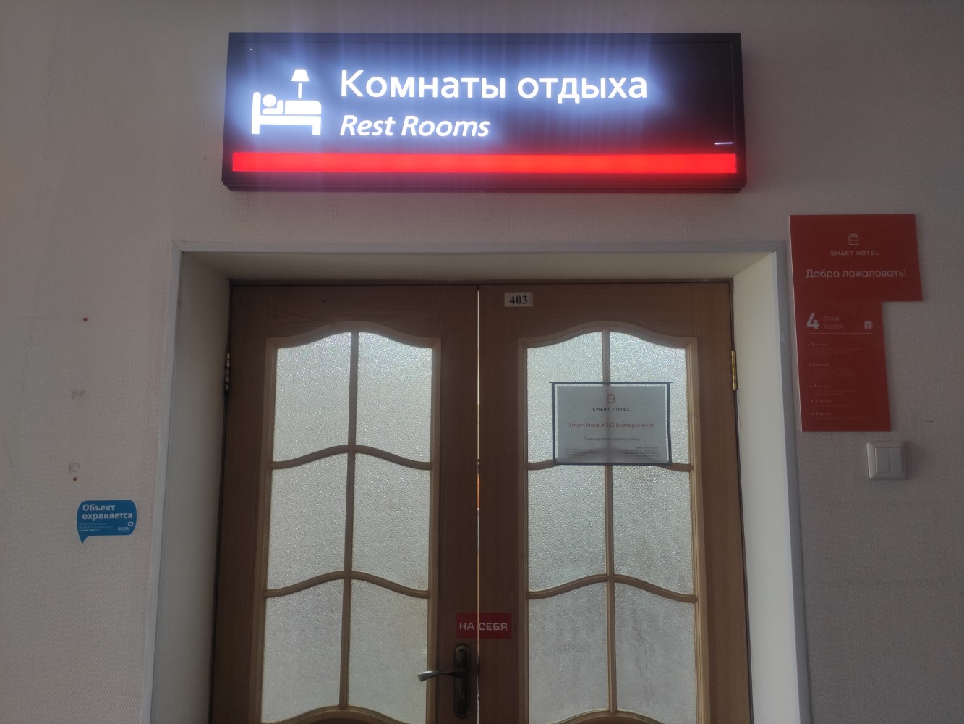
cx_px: 482
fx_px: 696
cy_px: 362
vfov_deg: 54.9
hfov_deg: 69.4
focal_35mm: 25
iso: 116
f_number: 1.79
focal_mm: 4.74
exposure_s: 1/33
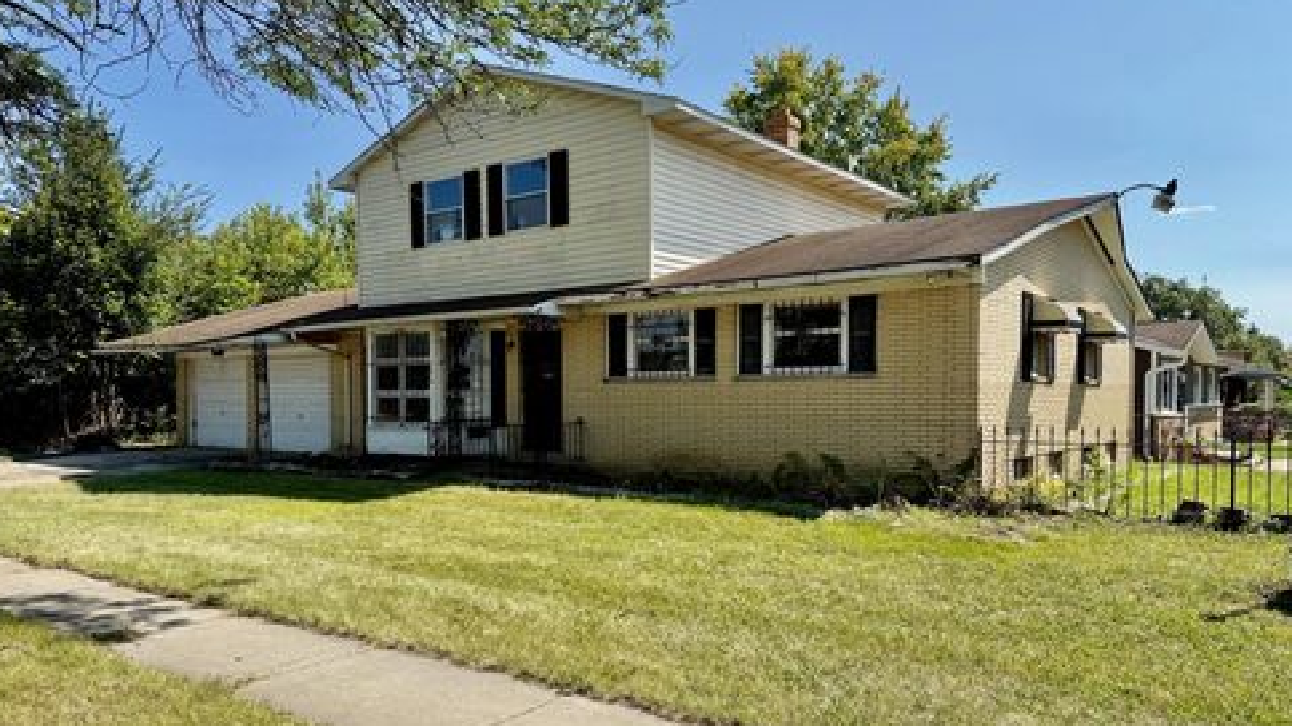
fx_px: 925
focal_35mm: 27
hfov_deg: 69.9
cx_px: 638
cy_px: 426
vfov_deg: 42.7
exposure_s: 1/3759
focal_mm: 6.76
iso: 80
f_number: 1.78
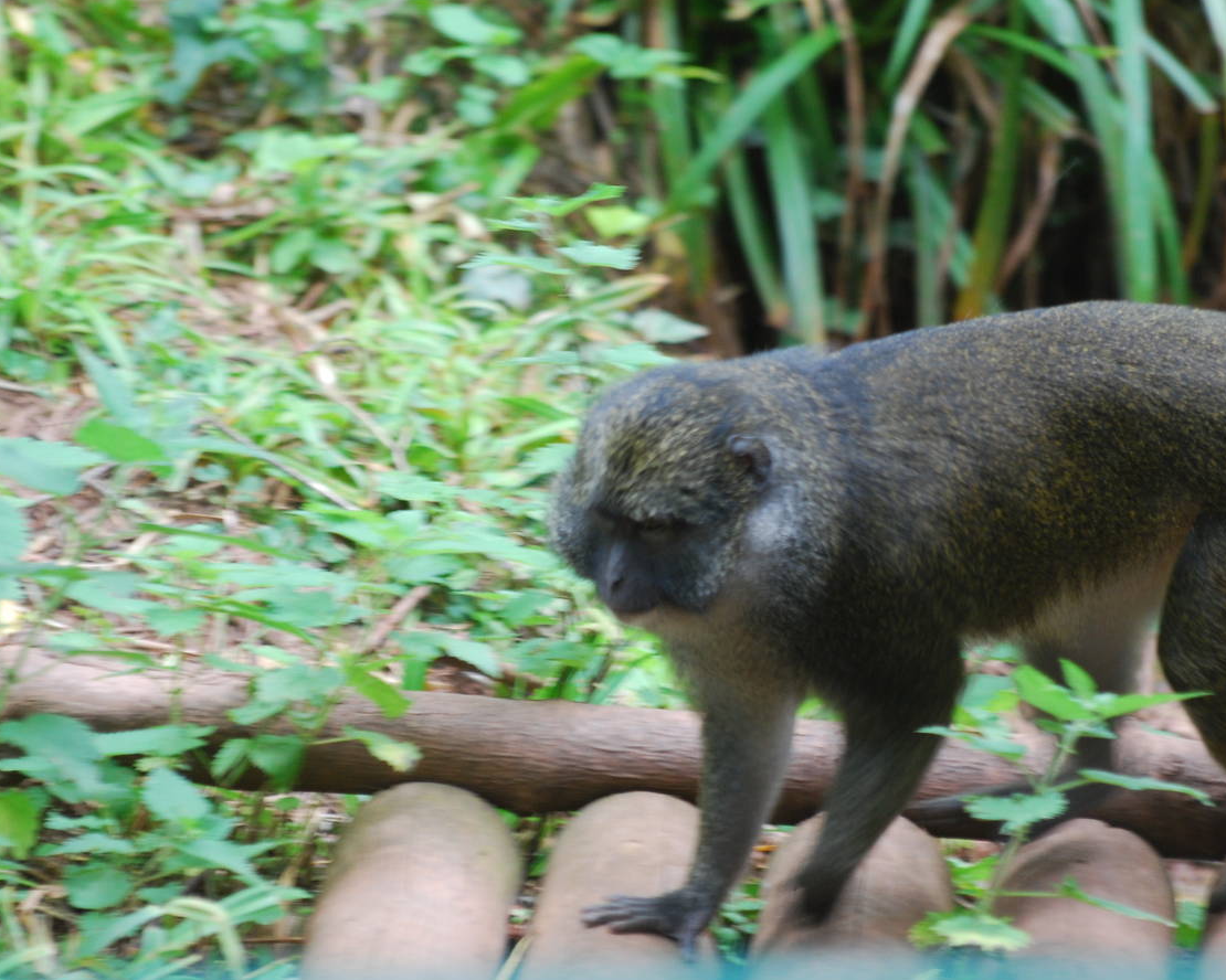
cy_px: 492
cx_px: 628
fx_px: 16219
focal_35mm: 447
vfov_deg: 3.5
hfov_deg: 4.3
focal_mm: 220
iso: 400
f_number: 5.3
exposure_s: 1/60
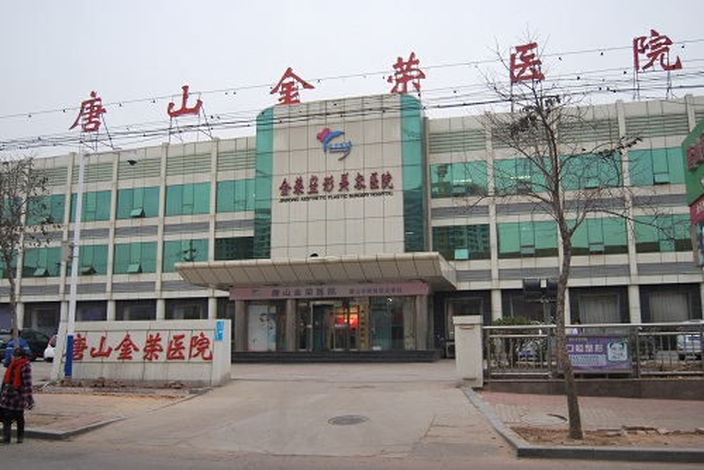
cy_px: 235
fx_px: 646
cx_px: 352
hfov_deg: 57.2
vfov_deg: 40.0
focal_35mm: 33
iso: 200
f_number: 3.8
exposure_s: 1/40
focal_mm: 22
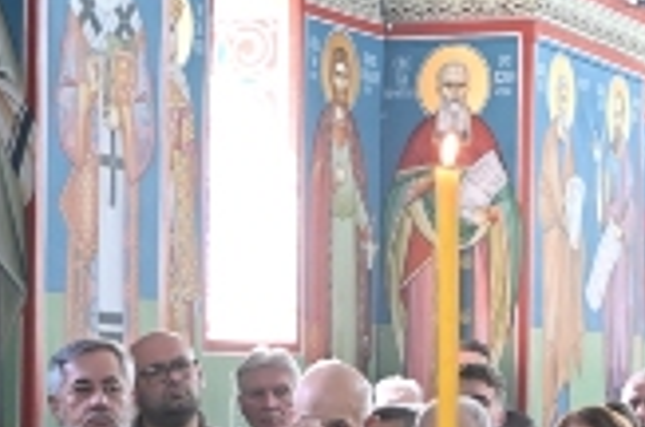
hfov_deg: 15.6
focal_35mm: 129
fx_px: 2311
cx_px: 669
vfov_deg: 10.4
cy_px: 504
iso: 3200
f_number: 4.5
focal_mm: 35
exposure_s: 1/80
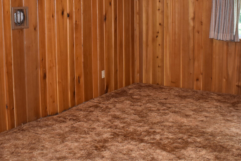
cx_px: 119
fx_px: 355
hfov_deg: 37.5
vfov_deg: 25.2
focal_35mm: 53
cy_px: 42
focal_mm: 18
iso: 720
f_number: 3.5
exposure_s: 1/60
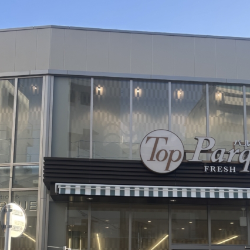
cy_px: 221
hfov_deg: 32.7
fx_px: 425
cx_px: 149
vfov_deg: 31.4
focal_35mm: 52
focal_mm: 5.96
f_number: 1.6
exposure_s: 1/747
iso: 50
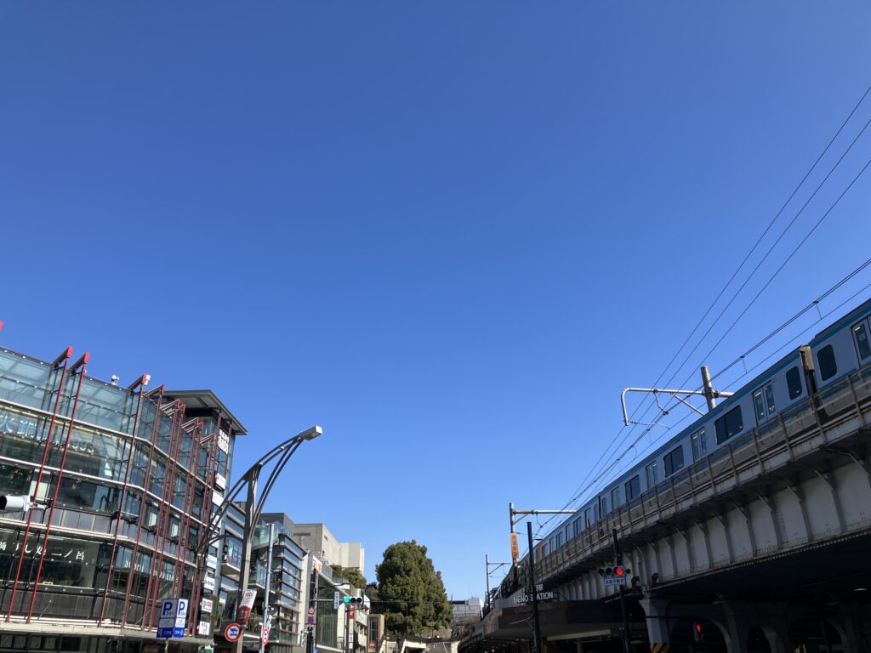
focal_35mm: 28
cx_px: 436
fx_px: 705
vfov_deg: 49.7
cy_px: 326
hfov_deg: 63.4
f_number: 1.8
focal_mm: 3.99
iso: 32
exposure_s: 1/1799
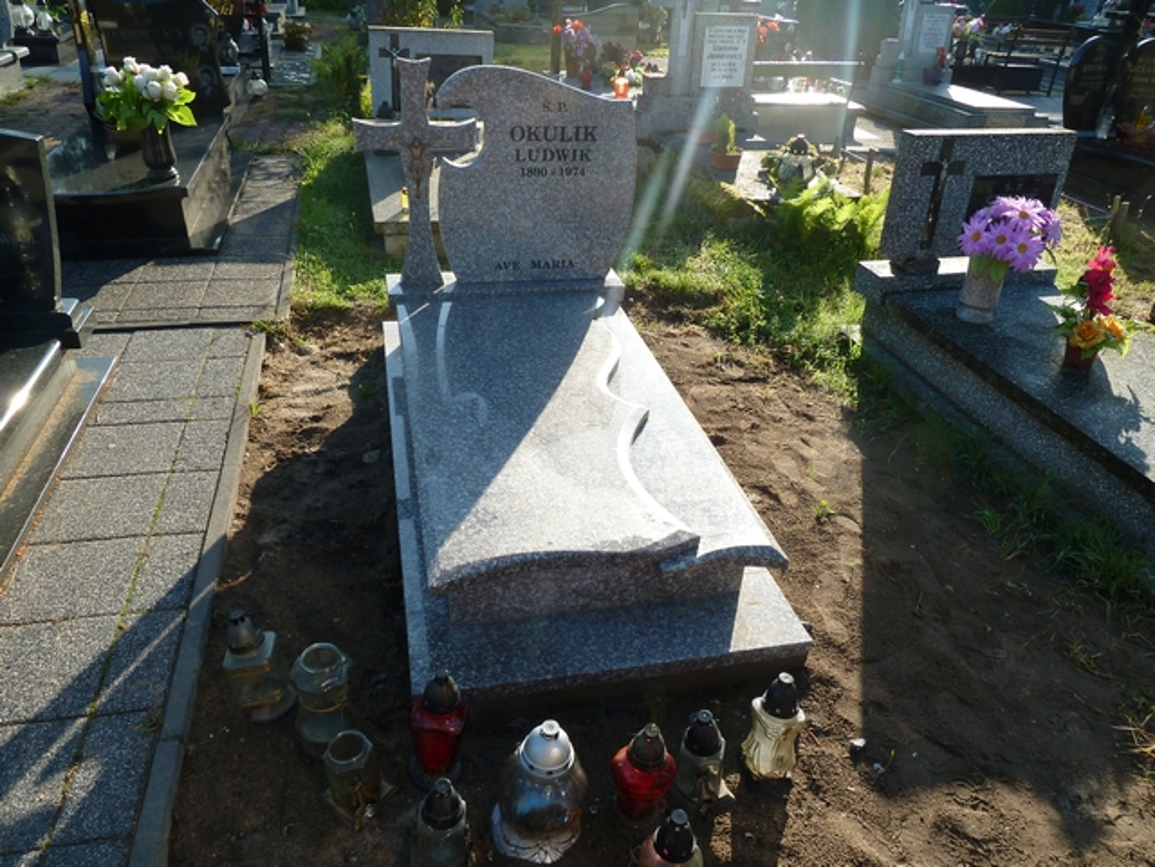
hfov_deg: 69.4
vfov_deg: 54.9
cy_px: 434
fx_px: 834
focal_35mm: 25
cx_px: 578
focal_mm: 4.1
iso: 80
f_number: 4
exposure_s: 1/200
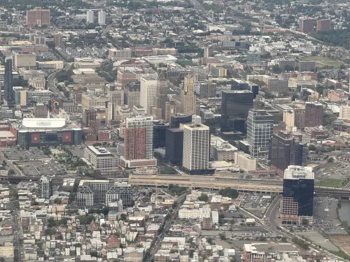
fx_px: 1213
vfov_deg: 12.3
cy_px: 131
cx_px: 175
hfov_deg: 16.4
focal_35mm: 120
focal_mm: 15.66
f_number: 2.8
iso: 50
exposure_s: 1/860
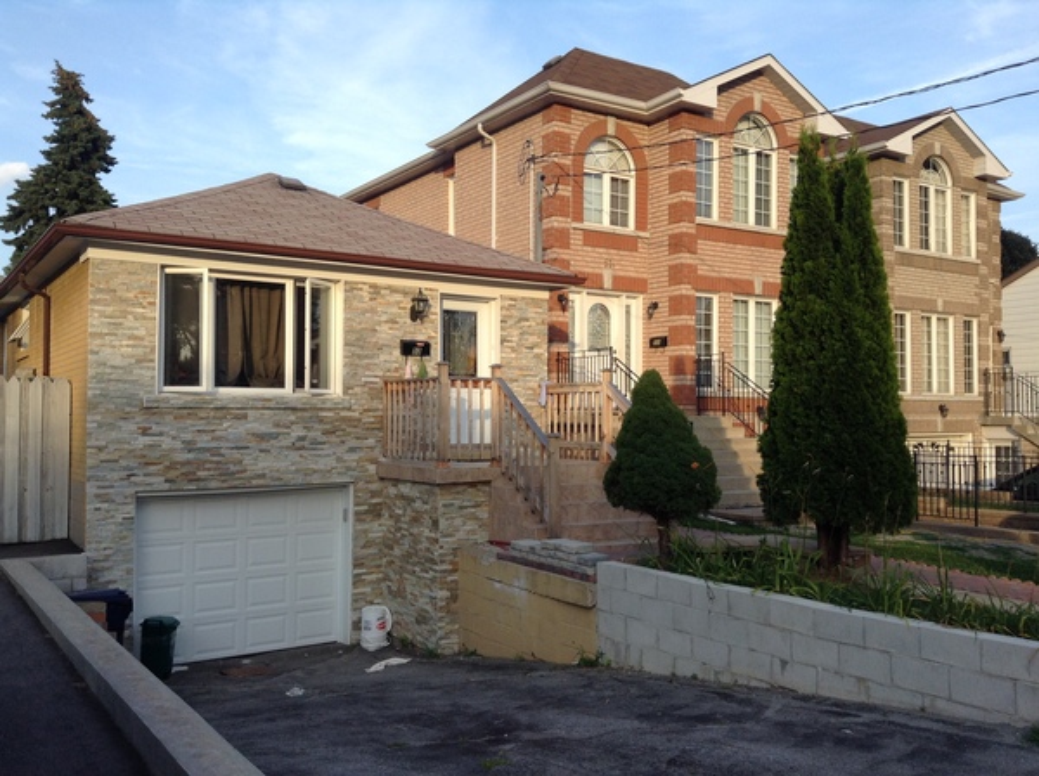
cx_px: 520
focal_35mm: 33
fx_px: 989
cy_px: 388
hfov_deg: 55.4
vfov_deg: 42.8
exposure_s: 1/345
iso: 32
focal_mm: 3.3
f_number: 2.4
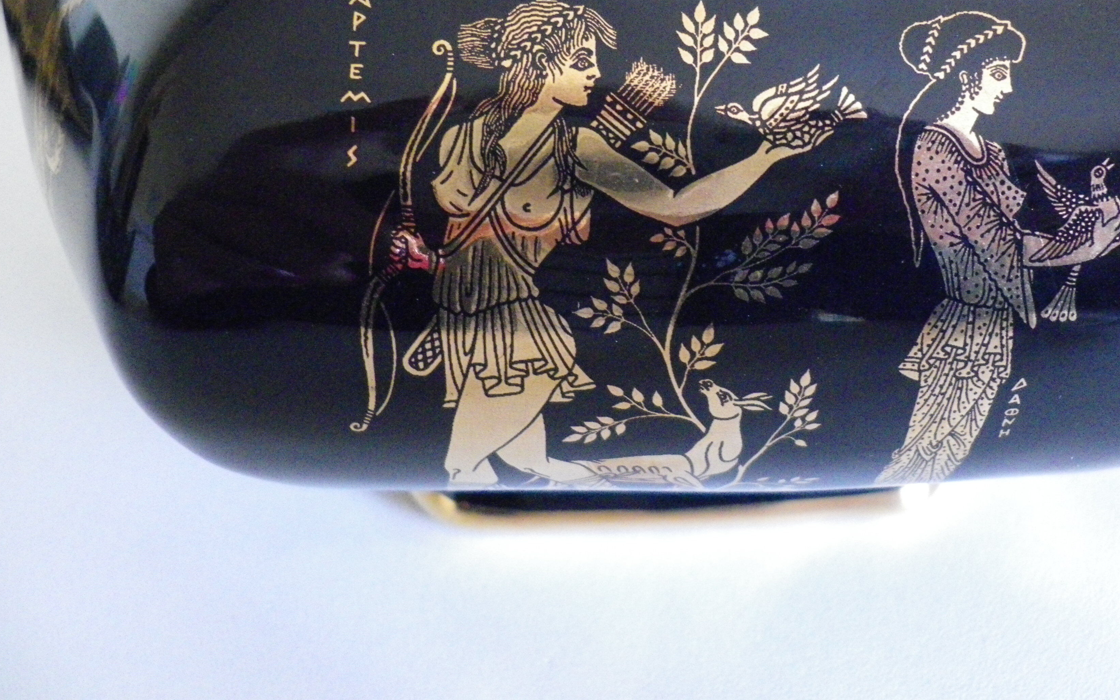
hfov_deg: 53.6
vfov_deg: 35.0
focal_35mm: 36
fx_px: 1099
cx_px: 669
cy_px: 235
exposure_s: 1/30
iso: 800
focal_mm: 4.9
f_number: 2.6
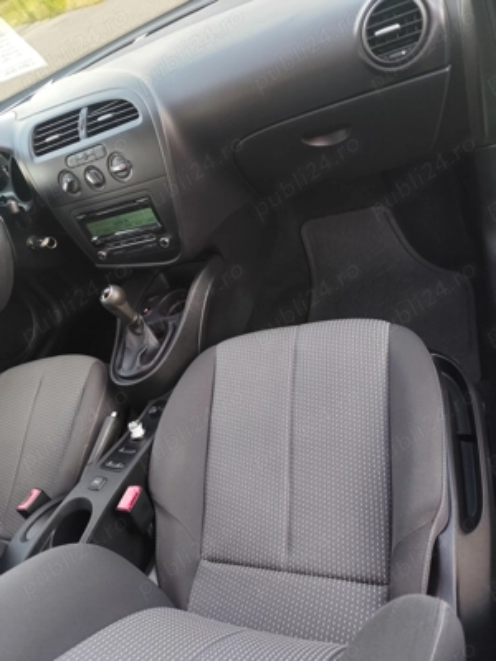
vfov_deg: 73.9
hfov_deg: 58.9
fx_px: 439
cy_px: 330
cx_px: 248
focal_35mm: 23
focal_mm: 6.19
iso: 320
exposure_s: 1/25
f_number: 1.65
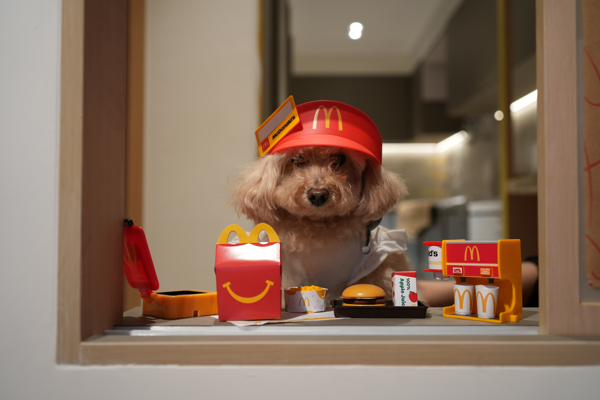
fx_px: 583
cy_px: 200
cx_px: 300
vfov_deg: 37.9
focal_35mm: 35
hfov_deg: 54.4
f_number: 2.8
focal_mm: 35
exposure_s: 1/40
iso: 200
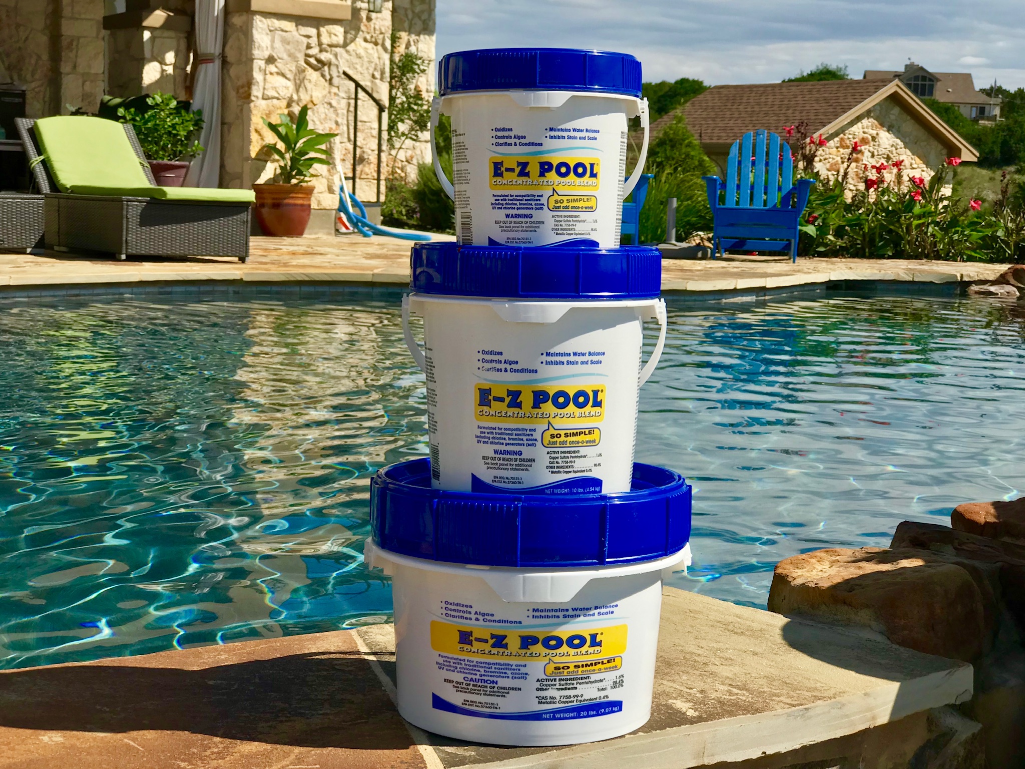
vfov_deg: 25.7
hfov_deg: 33.8
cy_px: 384
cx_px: 512
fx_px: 1688
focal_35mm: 57
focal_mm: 6.6
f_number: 2.8
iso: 20
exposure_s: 1/1126
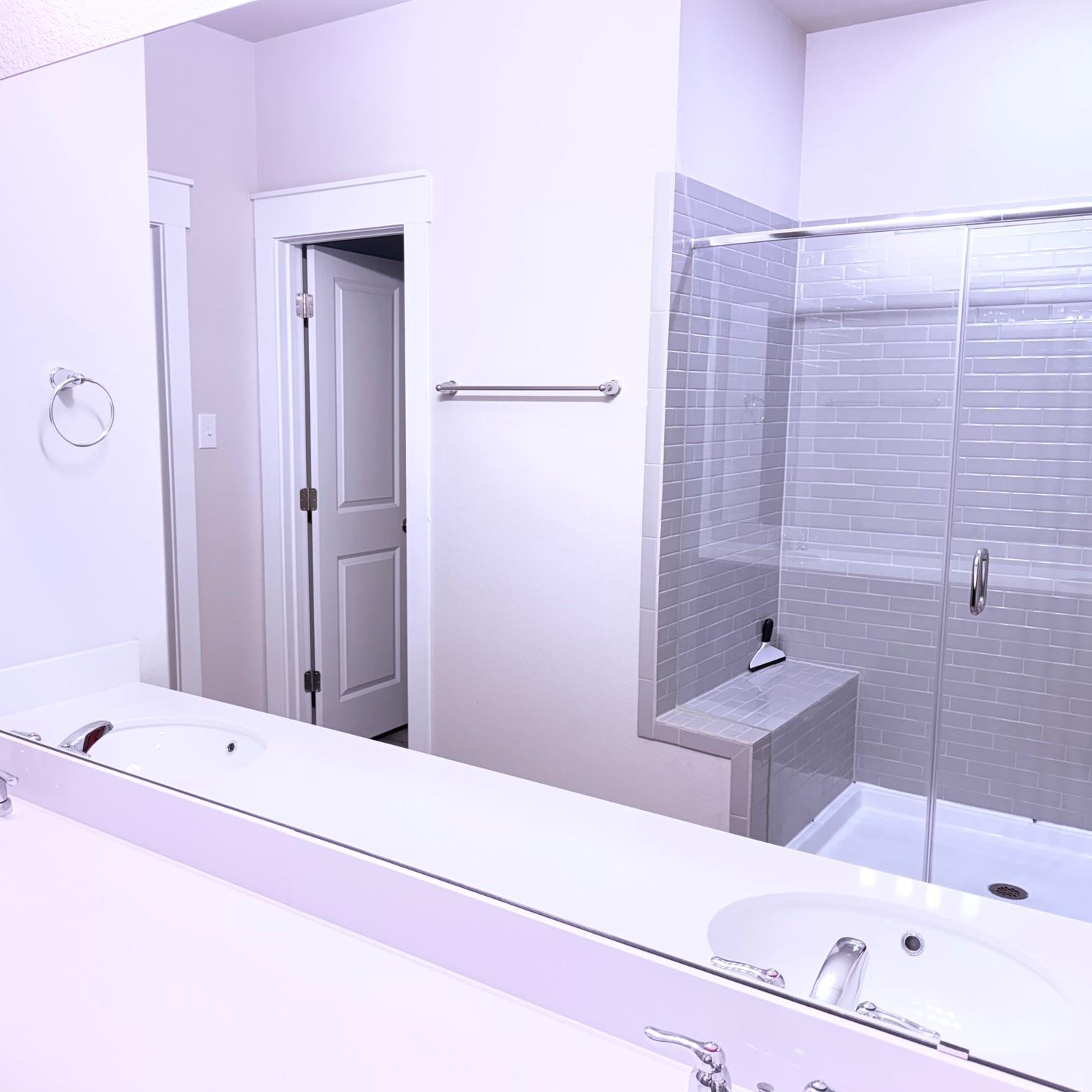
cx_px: 480
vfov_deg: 55.6
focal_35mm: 29
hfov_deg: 55.5
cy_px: 542
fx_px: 1035
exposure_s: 1/60
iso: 125
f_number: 1.78
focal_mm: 6.76
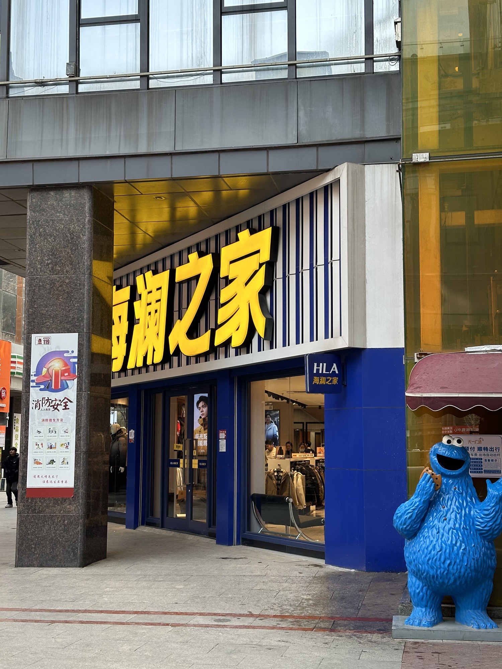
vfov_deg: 39.7
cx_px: 251
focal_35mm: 48
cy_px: 334
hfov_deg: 30.3
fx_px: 928
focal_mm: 6.86
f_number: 1.78
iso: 64
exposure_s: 1/275
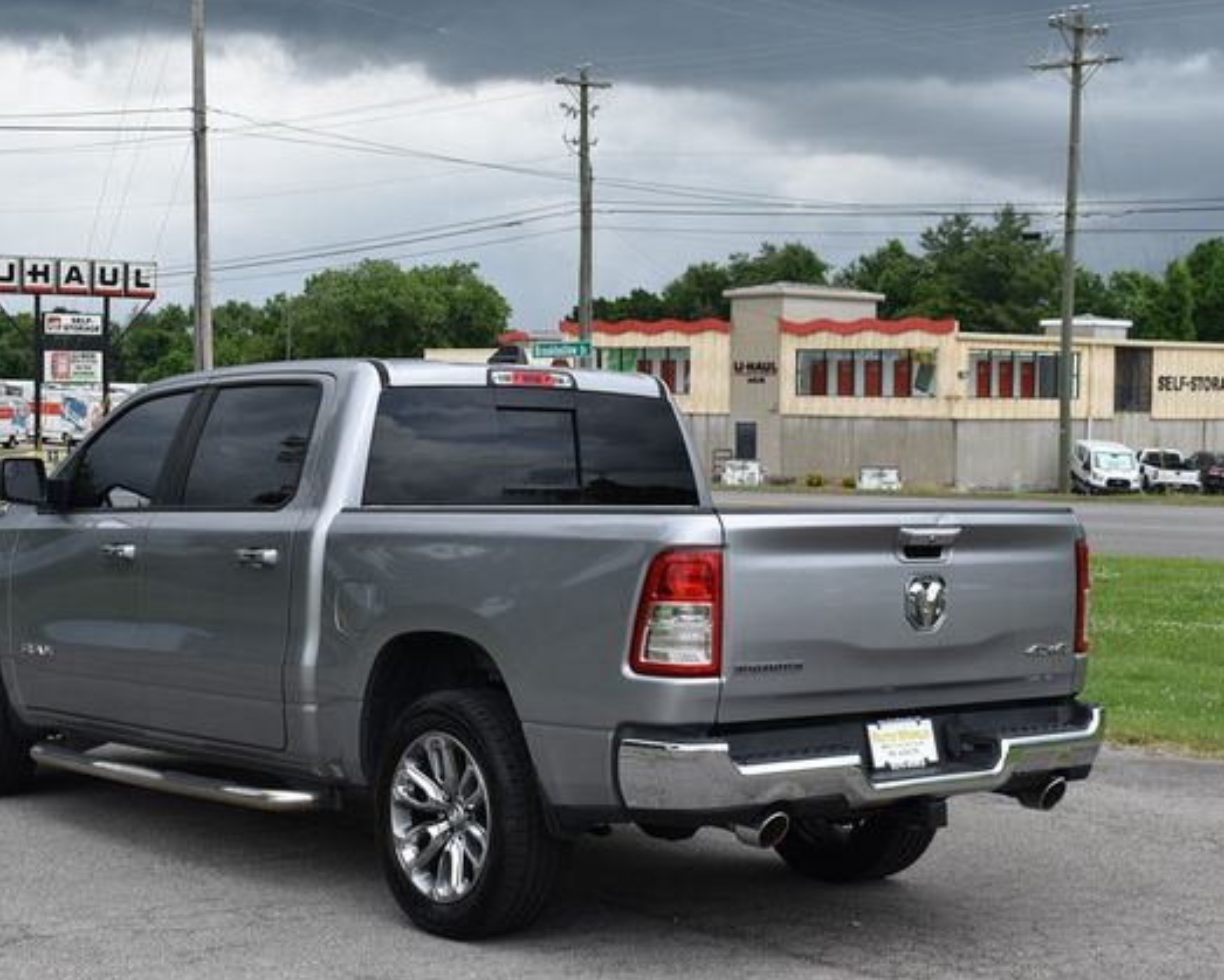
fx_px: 2247
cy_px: 490
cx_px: 599
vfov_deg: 24.6
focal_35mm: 62
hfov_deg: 30.5
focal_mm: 36
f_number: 8
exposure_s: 1/250
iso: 140
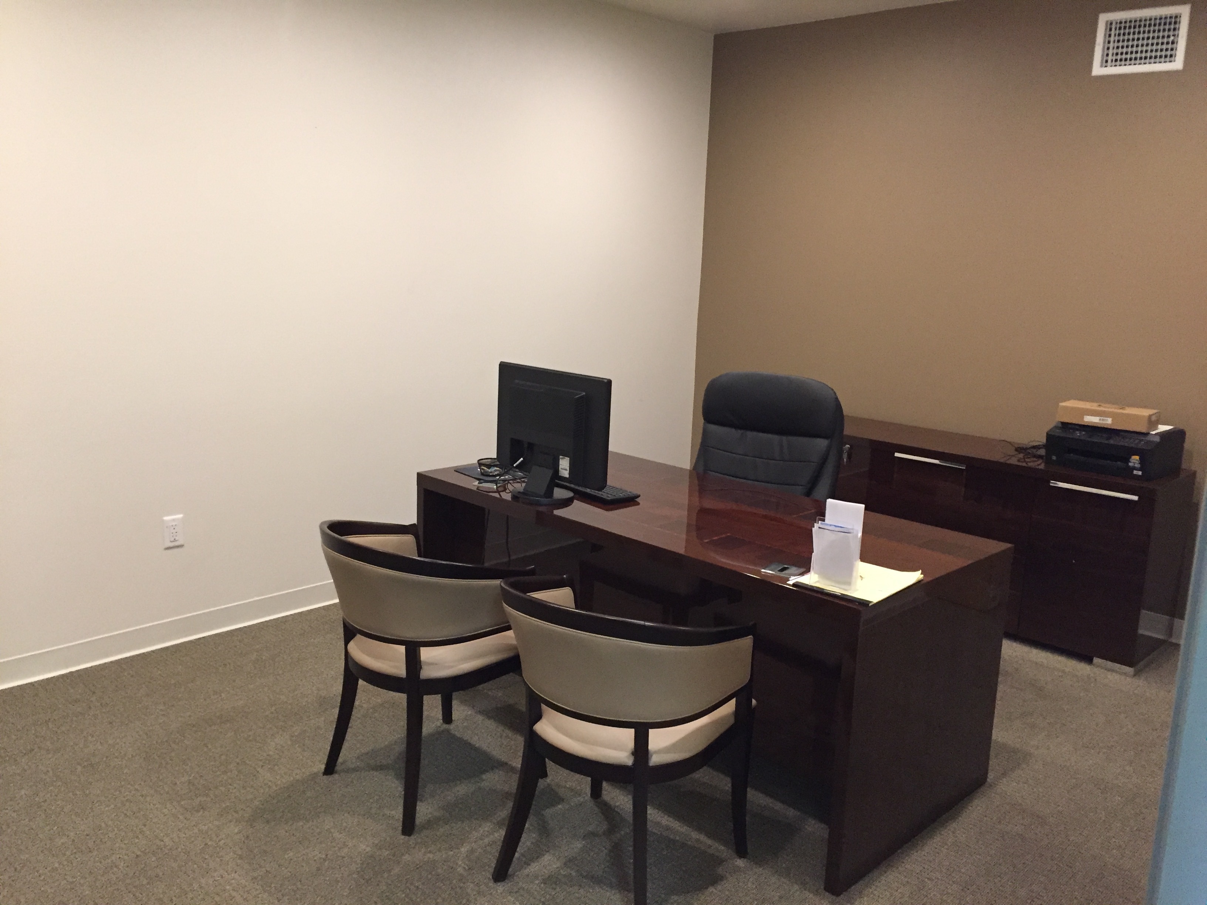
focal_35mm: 29
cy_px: 452
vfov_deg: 48.2
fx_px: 1011
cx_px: 604
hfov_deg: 61.7
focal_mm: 4.15
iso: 250
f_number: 2.2
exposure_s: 1/30
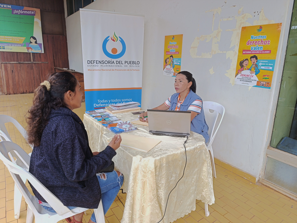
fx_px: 198
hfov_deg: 73.8
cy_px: 112
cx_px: 148
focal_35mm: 23
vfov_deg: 59.0
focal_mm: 6.14
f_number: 1.6
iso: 160
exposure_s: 1/100
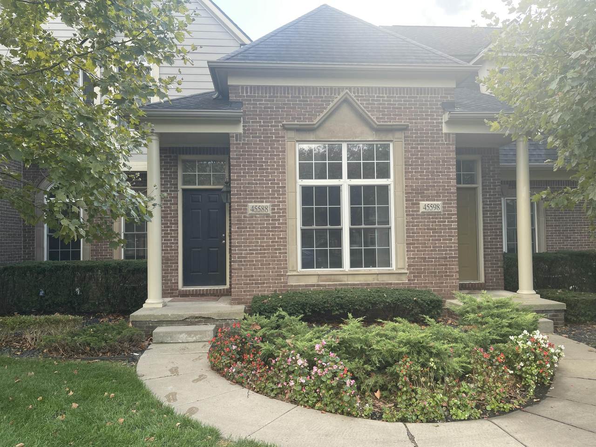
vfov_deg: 54.9
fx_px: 430
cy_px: 224
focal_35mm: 25
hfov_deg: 69.4
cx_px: 298
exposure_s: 1/389
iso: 32
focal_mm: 5.1
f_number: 1.6
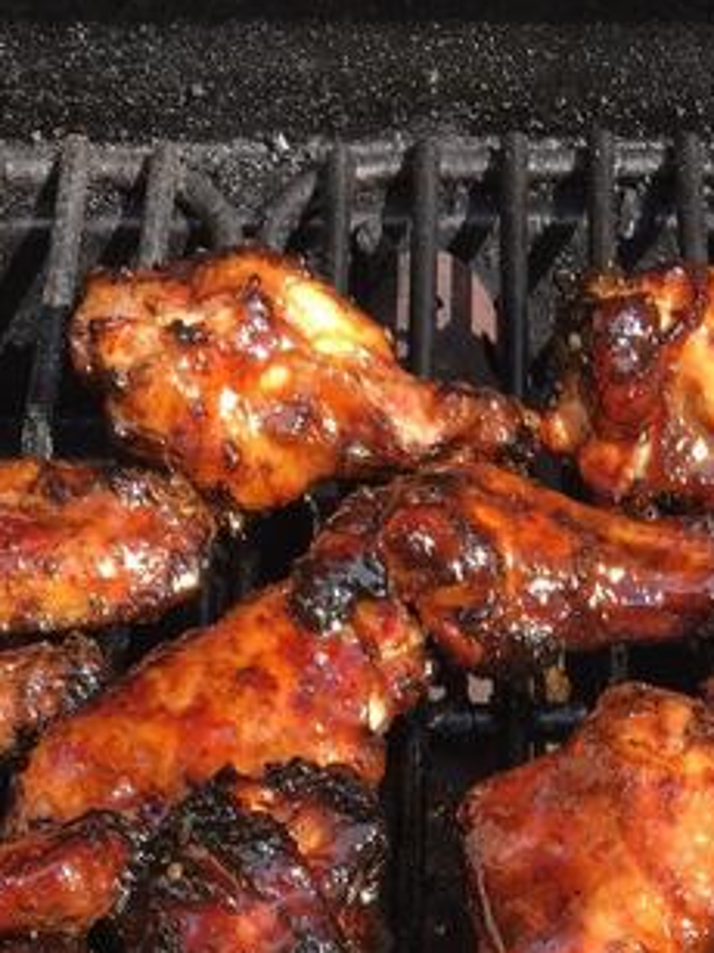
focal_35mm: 85
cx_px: 539
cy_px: 1319
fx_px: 2339
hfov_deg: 17.3
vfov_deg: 20.5
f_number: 2.2
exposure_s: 1/530
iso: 25
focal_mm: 4.15
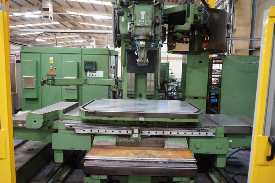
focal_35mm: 24
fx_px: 183
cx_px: 138
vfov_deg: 53.1
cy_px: 92
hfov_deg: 73.7
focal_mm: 16
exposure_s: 1/100
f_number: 3.5
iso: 3200
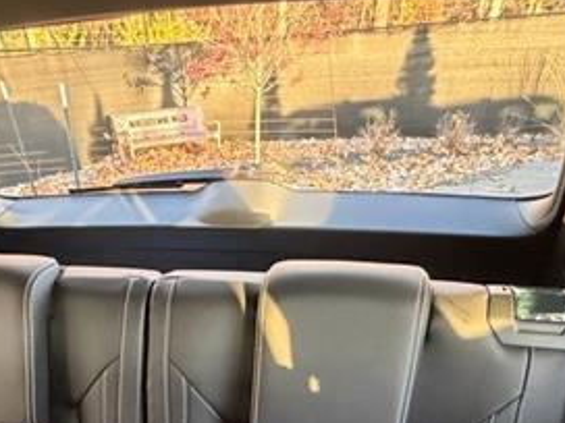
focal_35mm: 33
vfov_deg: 37.0
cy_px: 452
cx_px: 220
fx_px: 539
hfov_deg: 54.9
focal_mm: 2.22
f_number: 2.2
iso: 1250
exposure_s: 1/49
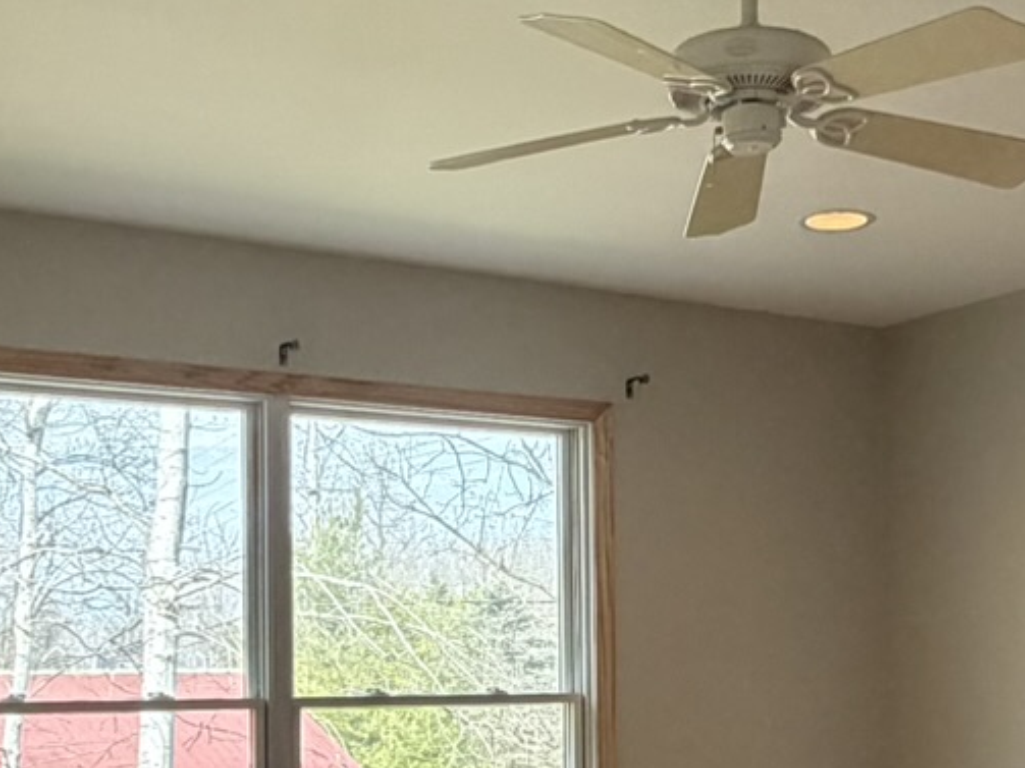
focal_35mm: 57
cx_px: 654
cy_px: 648
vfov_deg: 25.1
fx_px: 1687
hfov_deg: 33.6
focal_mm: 2.22
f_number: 2.2
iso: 200
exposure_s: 1/120
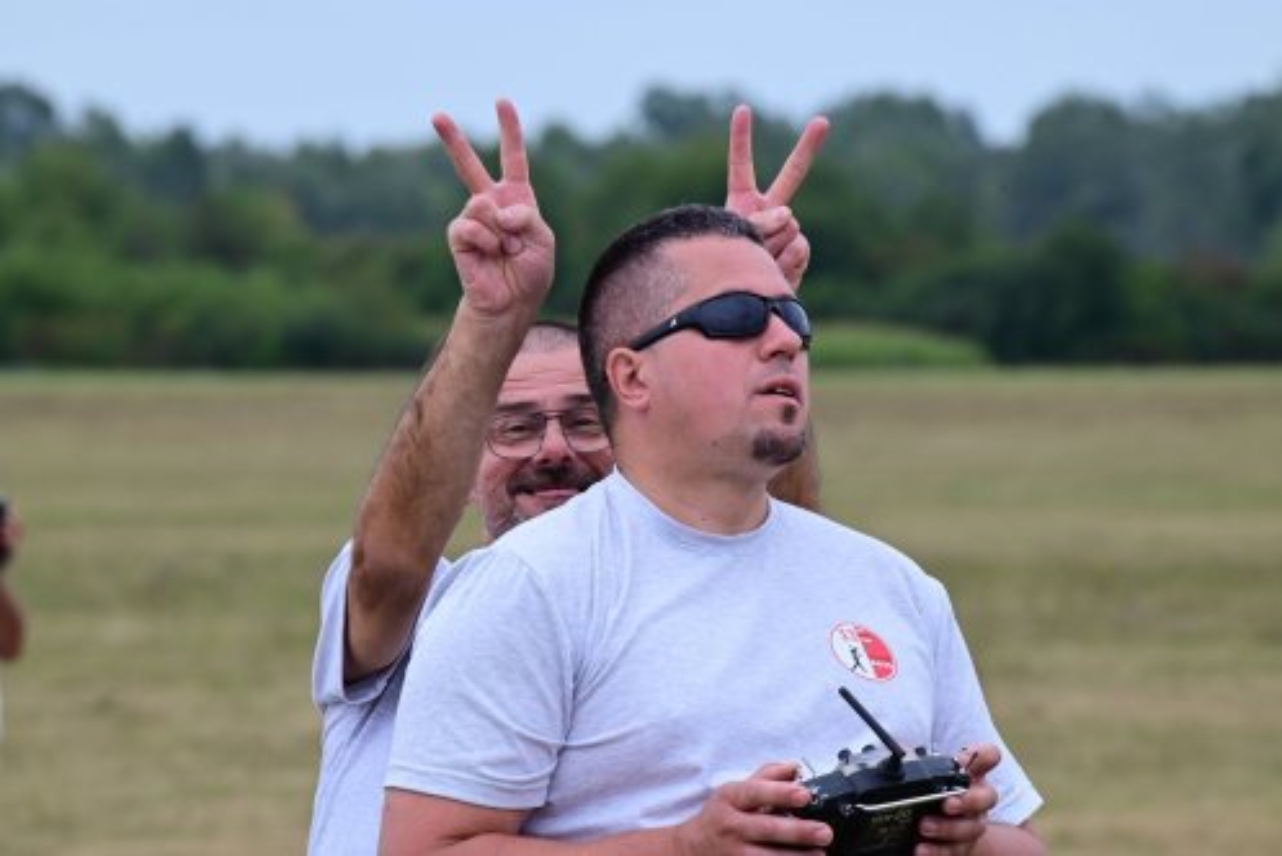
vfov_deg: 3.4
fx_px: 14252
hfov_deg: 5.2
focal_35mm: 400
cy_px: 428
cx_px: 641
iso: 1000
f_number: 16
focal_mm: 400
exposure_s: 1/250
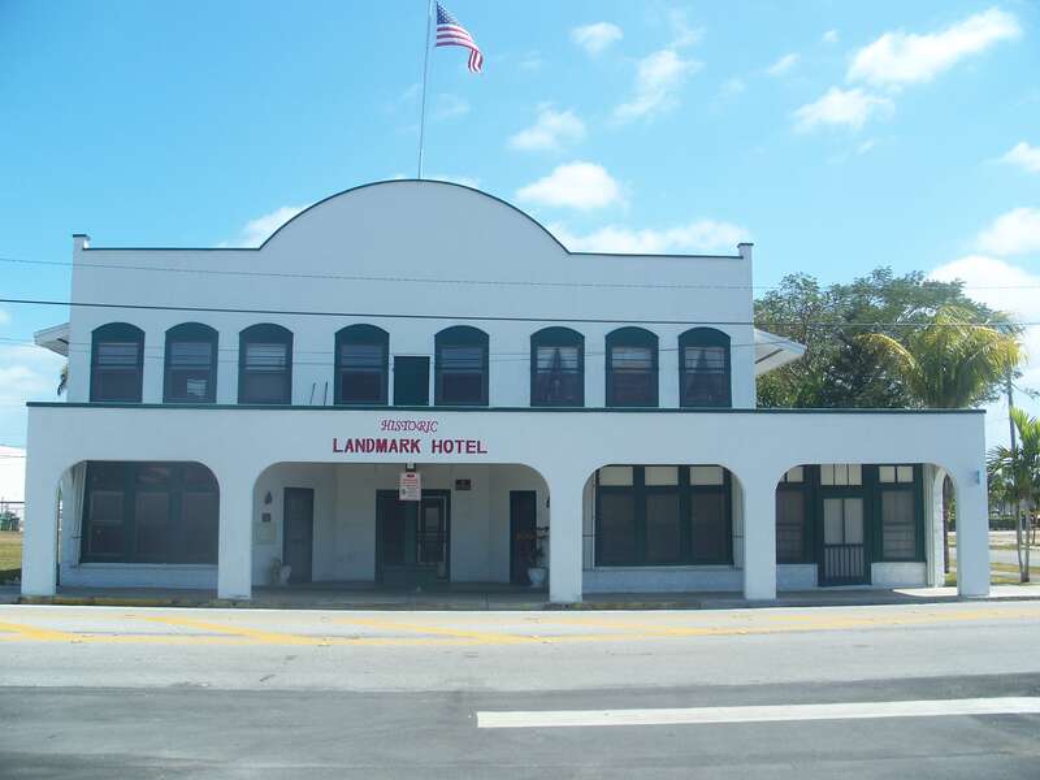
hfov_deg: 50.1
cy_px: 390
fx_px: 1112
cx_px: 520
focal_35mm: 37
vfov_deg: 38.7
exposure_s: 1/400
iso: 64
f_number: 4
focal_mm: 7.8
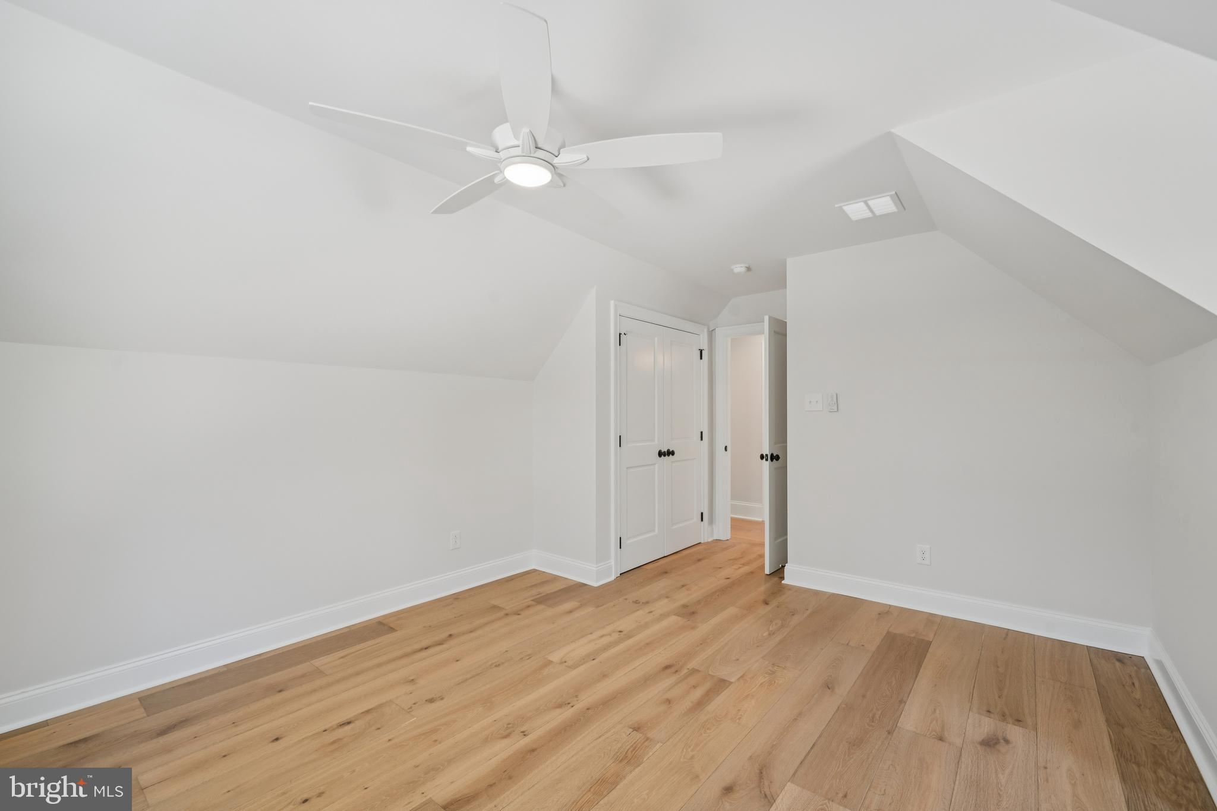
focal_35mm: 15
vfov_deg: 77.3
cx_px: 608
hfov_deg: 100.4
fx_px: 507
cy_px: 406
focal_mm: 15
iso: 400
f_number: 8
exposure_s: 1/30
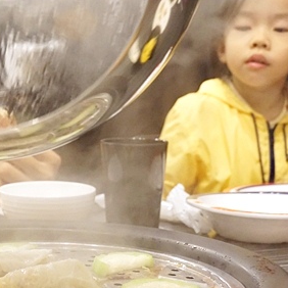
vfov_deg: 20.5
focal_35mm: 84
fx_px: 791
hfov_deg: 20.4
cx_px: 50
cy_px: 210
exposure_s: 1/40
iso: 3200
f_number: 5
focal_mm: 30
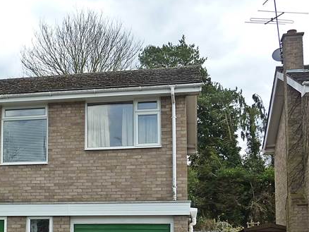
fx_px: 572
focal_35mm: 64
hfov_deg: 29.0
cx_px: 31
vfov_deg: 22.5
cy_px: 202
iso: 125
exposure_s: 1/250
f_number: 4
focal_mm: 5.7
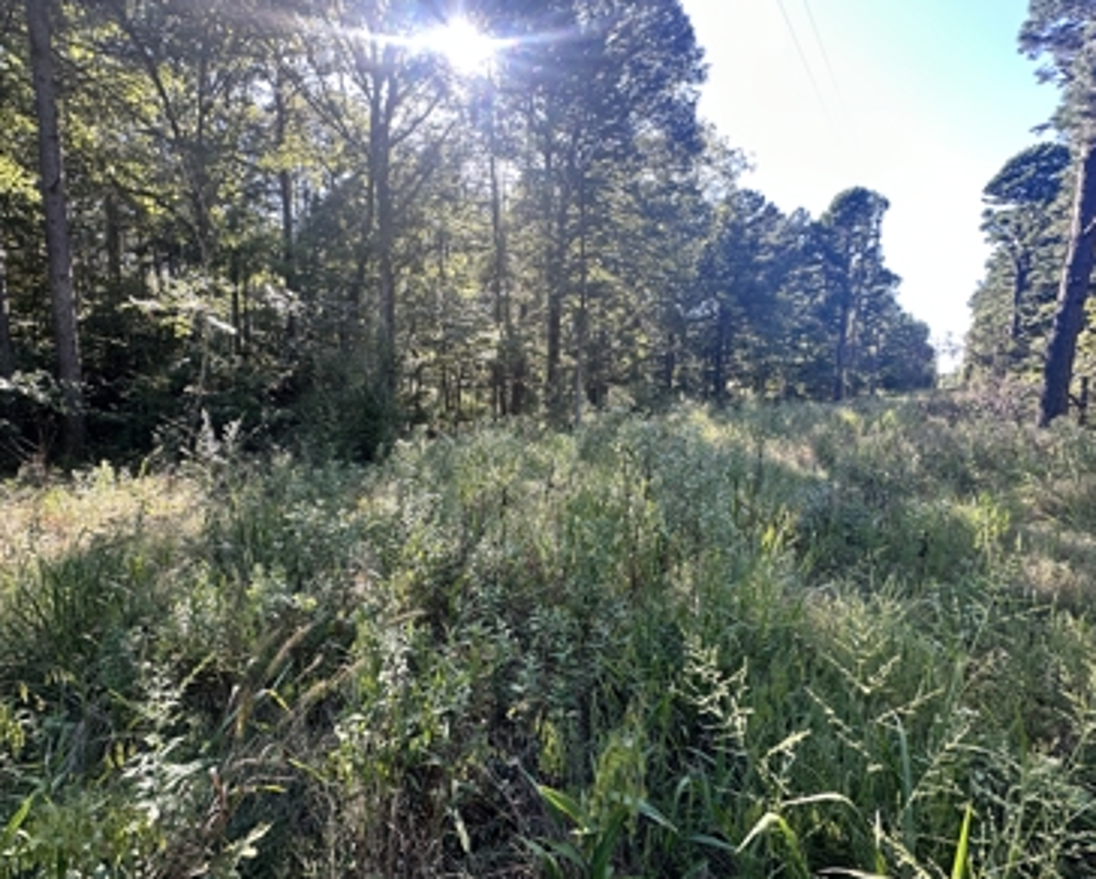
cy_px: 436
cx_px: 527
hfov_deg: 96.7
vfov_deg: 84.1
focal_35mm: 15
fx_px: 487
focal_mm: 2.22
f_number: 2.2
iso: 50
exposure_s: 1/99
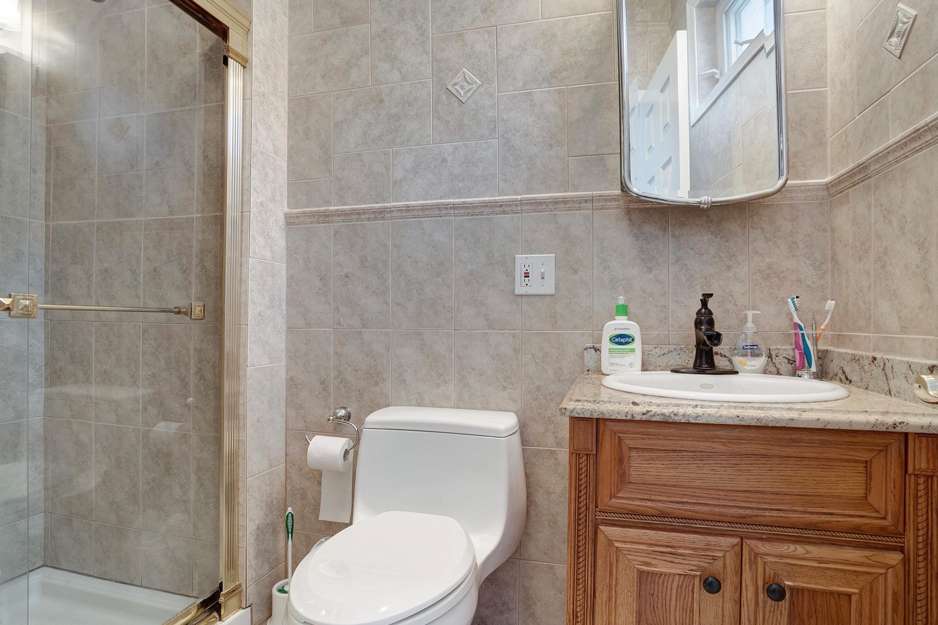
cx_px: 488
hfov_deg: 93.2
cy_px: 329
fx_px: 443
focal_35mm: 17
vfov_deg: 70.4
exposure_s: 1/25
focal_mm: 10
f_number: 9
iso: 800
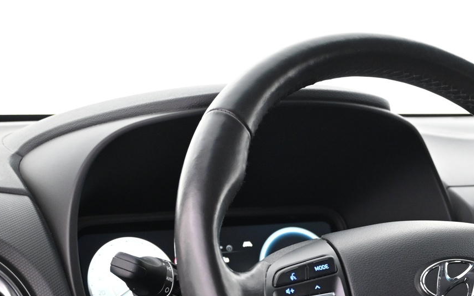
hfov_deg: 22.5
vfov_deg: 14.3
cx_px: 395
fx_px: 1169
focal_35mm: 90
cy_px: 279
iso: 1600
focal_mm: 31.5
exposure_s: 1/10
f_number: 5
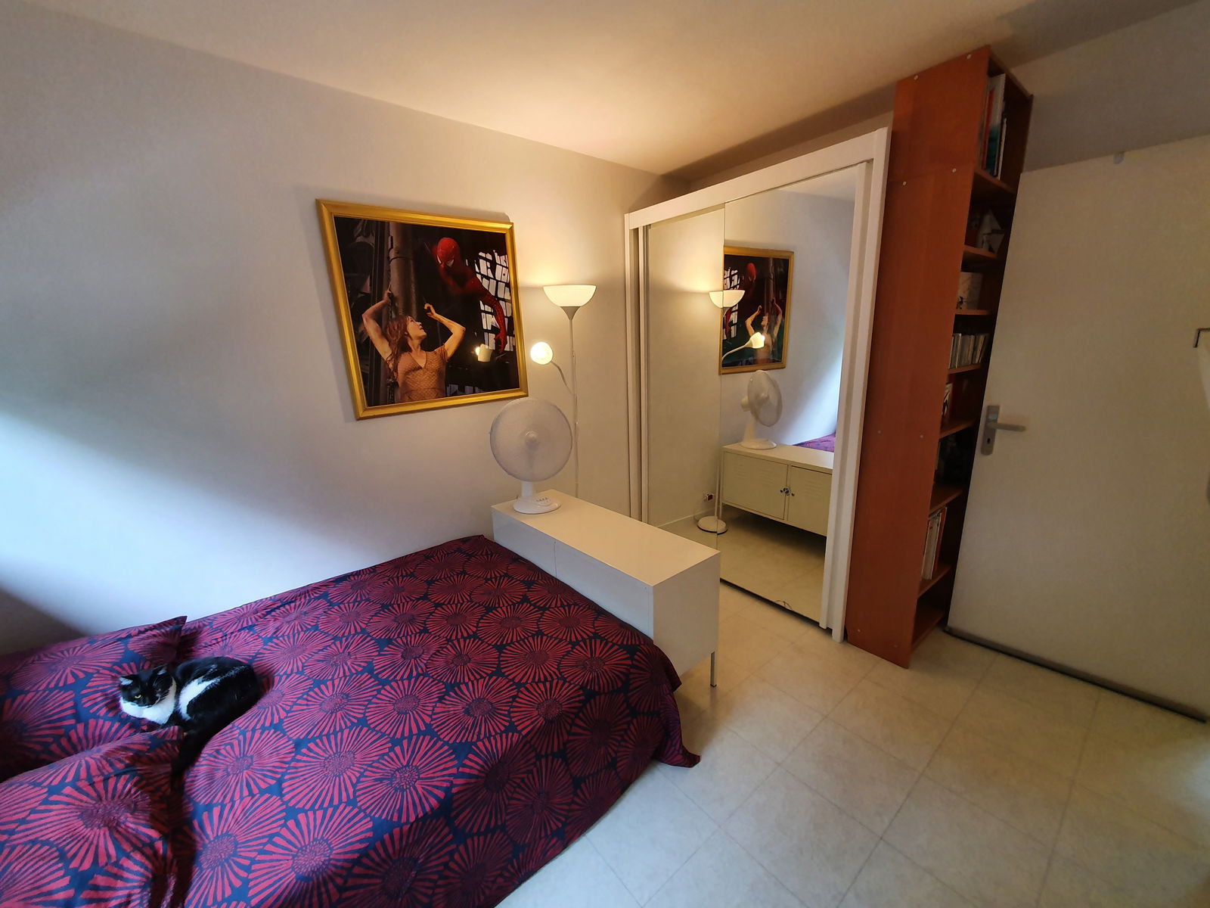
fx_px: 454
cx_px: 605
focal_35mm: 13
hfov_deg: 106.2
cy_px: 454
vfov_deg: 89.9
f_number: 2.2
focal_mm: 1.8
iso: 250
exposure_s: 1/50
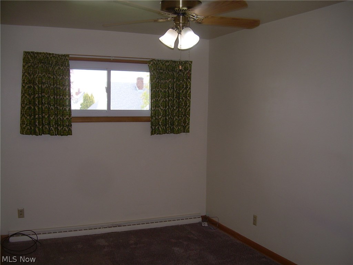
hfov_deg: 49.0
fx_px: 388
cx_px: 176
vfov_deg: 37.7
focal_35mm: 38
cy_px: 132
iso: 50
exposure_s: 1/60
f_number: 2.8
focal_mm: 6.3
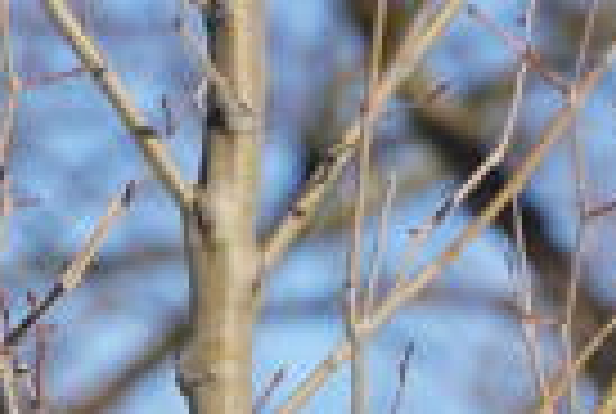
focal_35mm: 1153
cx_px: 252
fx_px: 19772
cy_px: 983
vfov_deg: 1.2
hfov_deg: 1.8
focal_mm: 198
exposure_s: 1/320
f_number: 7.1
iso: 100
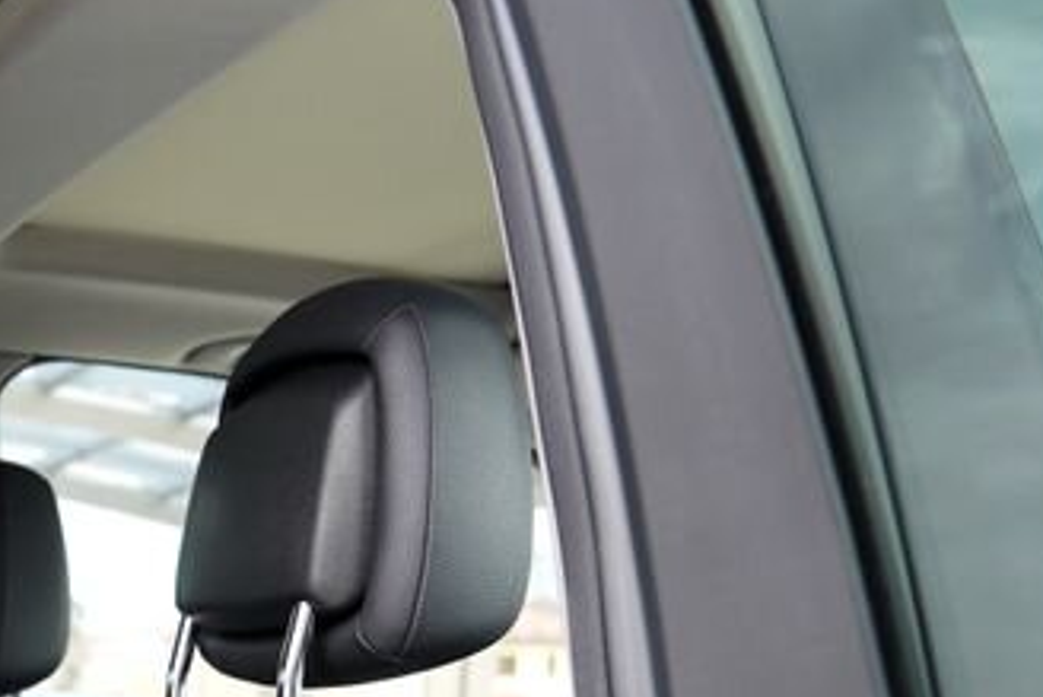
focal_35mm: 75
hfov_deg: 23.3
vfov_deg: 16.5
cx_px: -385
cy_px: 1052
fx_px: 2174
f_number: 4
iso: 100
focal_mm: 24
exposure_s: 1/60
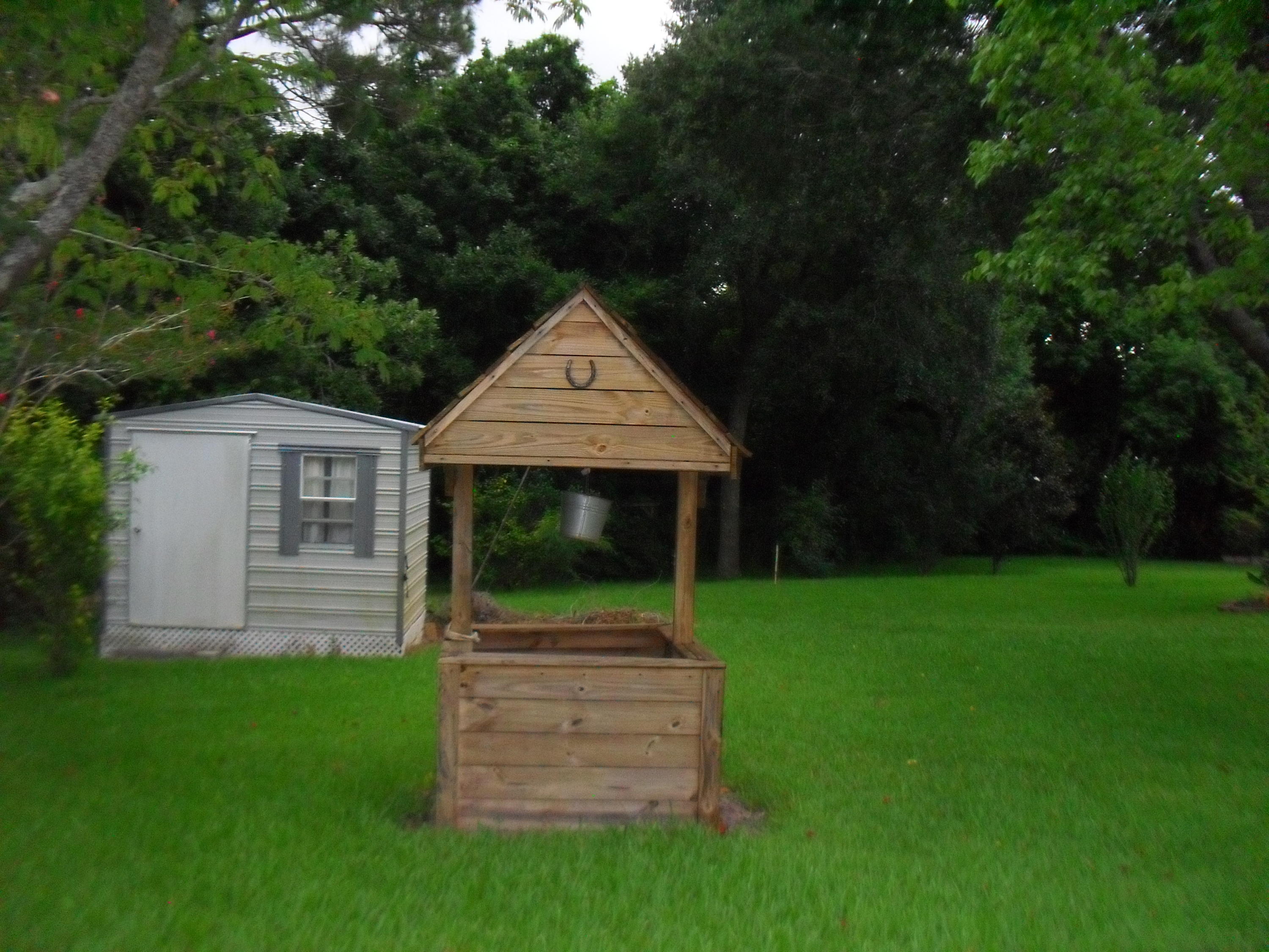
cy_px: 476
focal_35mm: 35
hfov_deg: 52.6
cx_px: 634
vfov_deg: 40.7
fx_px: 1283
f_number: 3.2
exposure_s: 1/45
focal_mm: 6.3
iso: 400
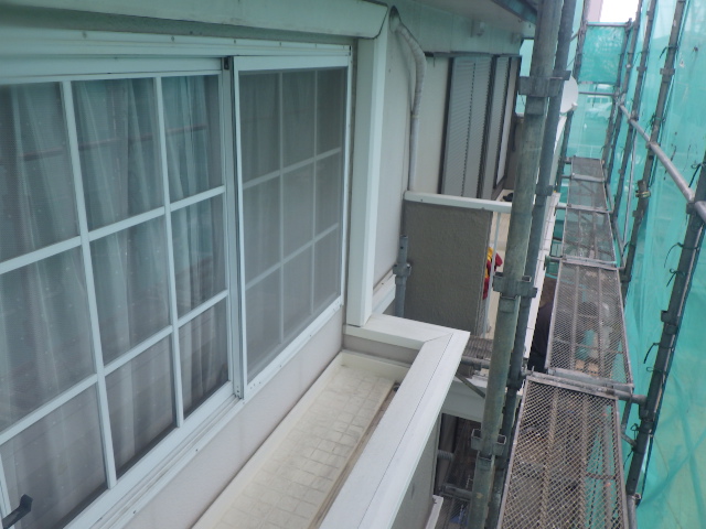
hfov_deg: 63.4
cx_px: 353
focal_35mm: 28
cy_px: 264
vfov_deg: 49.7
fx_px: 571
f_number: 4.2
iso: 125
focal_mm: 5
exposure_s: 1/125
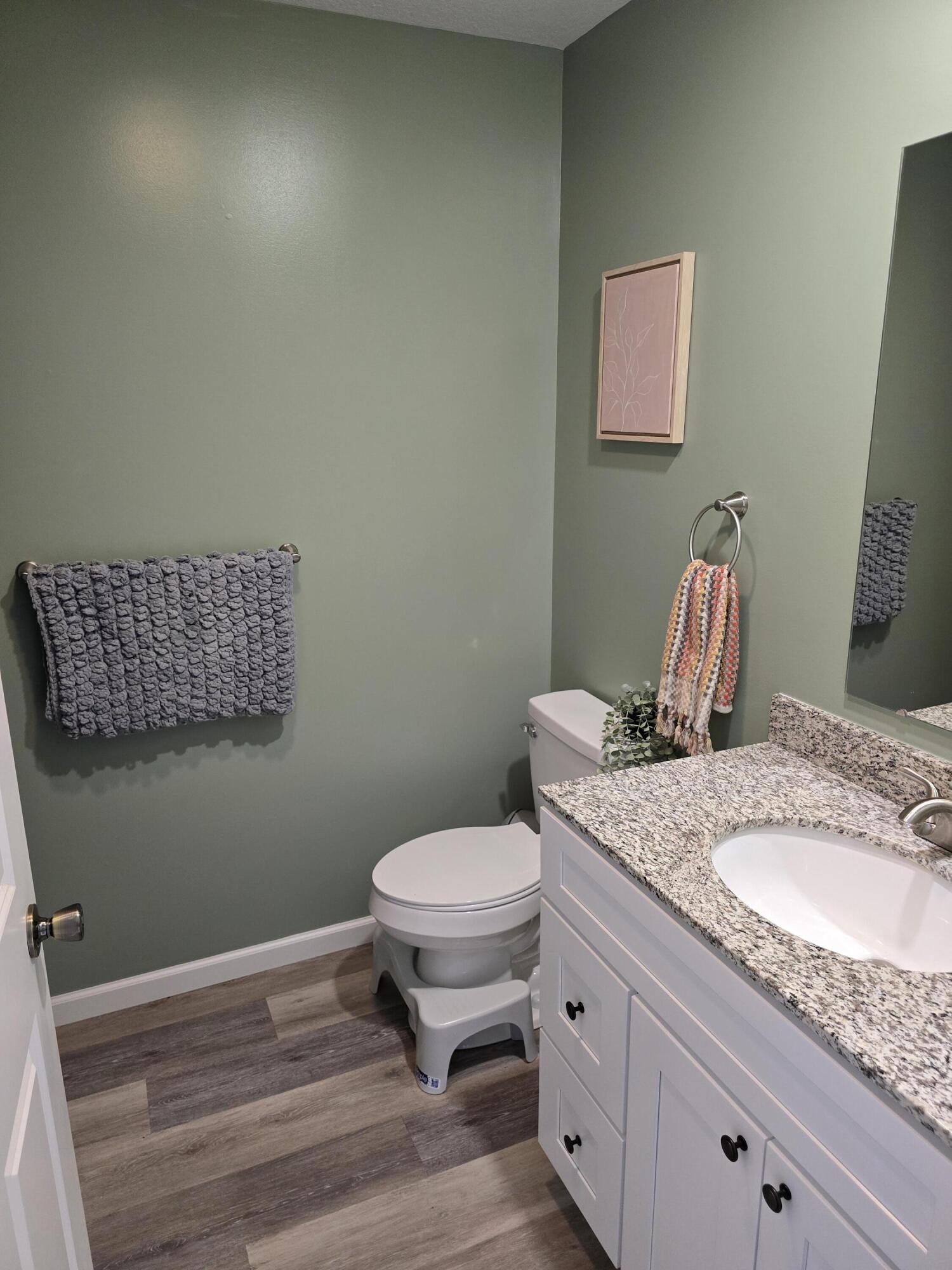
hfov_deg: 58.9
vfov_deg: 73.9
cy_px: 635
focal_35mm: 23
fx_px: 843
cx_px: 476
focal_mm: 6.3
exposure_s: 1/120
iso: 640
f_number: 1.7
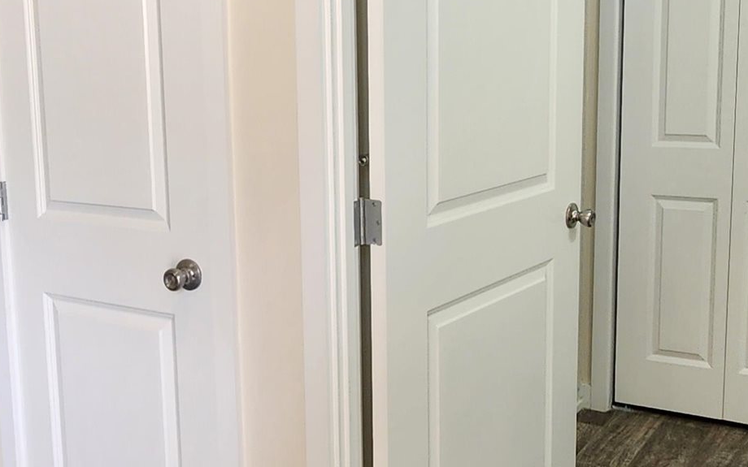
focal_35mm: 46
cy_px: 175
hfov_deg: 43.0
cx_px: 262
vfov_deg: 27.9
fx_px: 938
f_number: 2.2
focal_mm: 2.2
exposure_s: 1/60
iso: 160
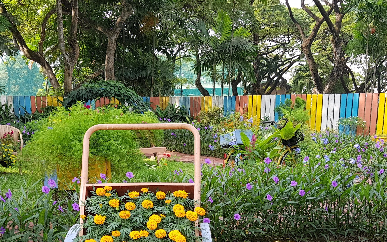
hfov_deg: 37.5
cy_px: 250
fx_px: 570
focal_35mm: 54
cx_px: 211
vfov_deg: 22.9
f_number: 1.7
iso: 40
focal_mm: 4.2
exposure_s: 1/252
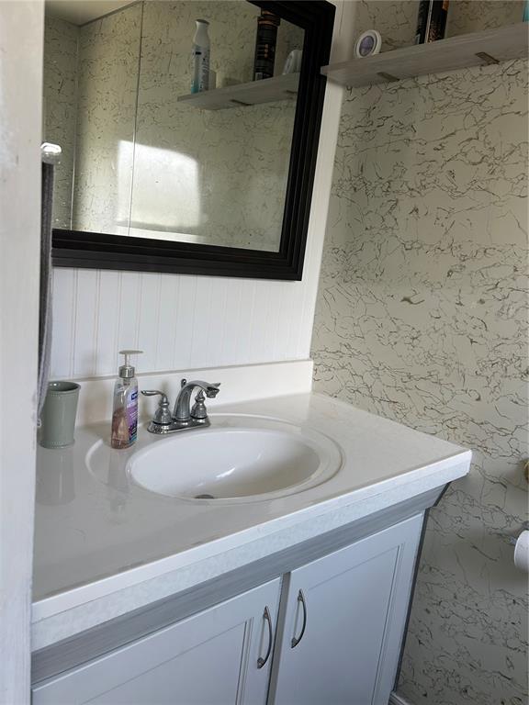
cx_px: 264
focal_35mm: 26
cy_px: 352
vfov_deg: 67.3
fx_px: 530
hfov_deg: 53.1
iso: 80
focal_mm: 5.7
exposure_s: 1/120
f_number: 1.5
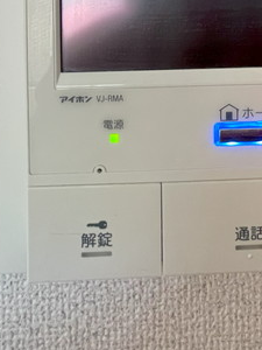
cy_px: -47
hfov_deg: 33.9
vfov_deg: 37.9
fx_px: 404
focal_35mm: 40
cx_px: 239
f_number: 2.4
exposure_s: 1/60
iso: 400
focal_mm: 1.54
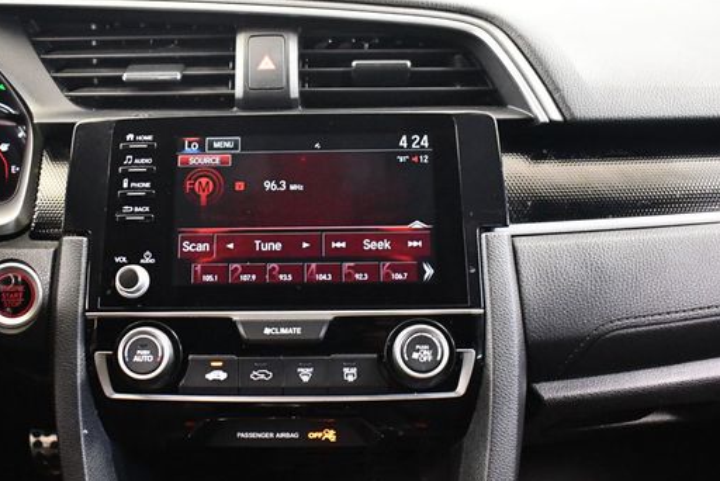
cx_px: 284
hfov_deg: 43.3
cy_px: 225
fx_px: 900
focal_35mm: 45
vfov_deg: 29.9
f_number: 3.5
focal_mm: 18
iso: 6400
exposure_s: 1/60
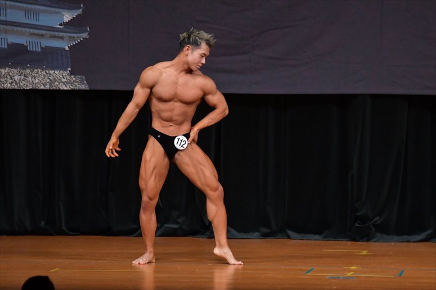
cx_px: 218
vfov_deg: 4.8
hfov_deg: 7.2
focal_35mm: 285
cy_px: 145
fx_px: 3450
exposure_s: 1/400
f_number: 5.6
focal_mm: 190
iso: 4000
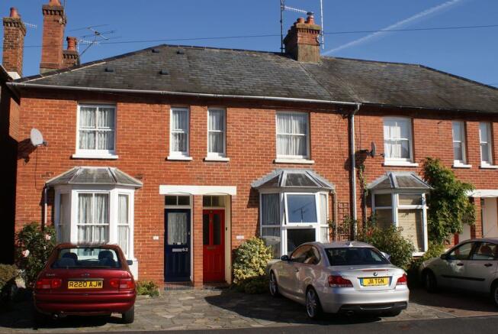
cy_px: 167
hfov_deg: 57.2
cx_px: 249
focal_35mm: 33
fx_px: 457
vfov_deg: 40.1
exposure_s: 1/160
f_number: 10
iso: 100
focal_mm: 22
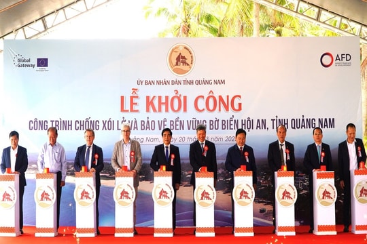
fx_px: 489
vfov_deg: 28.1
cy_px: 122
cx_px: 184
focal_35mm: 48
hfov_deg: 41.1
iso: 160
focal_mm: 32
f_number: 5.6
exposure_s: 1/100
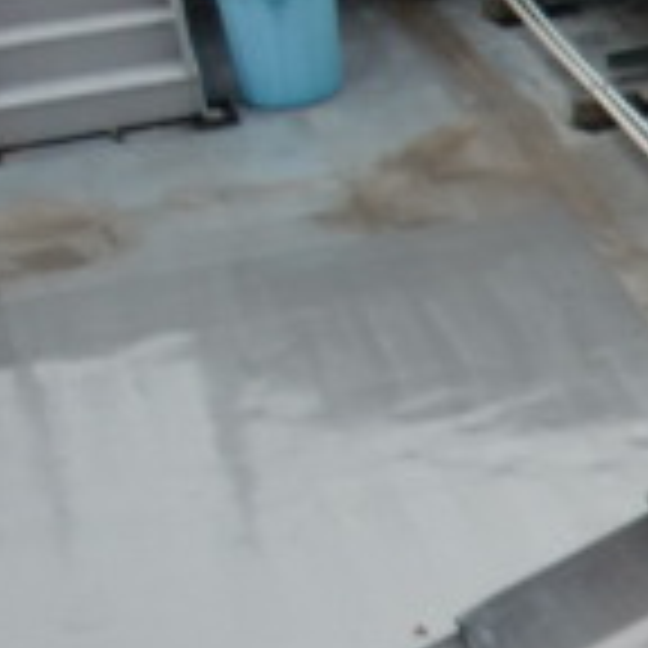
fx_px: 3156
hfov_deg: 10.5
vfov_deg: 11.5
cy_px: 738
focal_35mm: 149
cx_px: 1413
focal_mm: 6.66
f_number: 3.9
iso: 64
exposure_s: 1/100
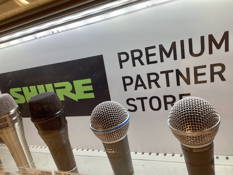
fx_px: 209
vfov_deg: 45.4
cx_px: 116
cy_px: 88
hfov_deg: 58.4
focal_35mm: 31
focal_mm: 3.3
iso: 50
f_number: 2.4
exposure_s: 1/120
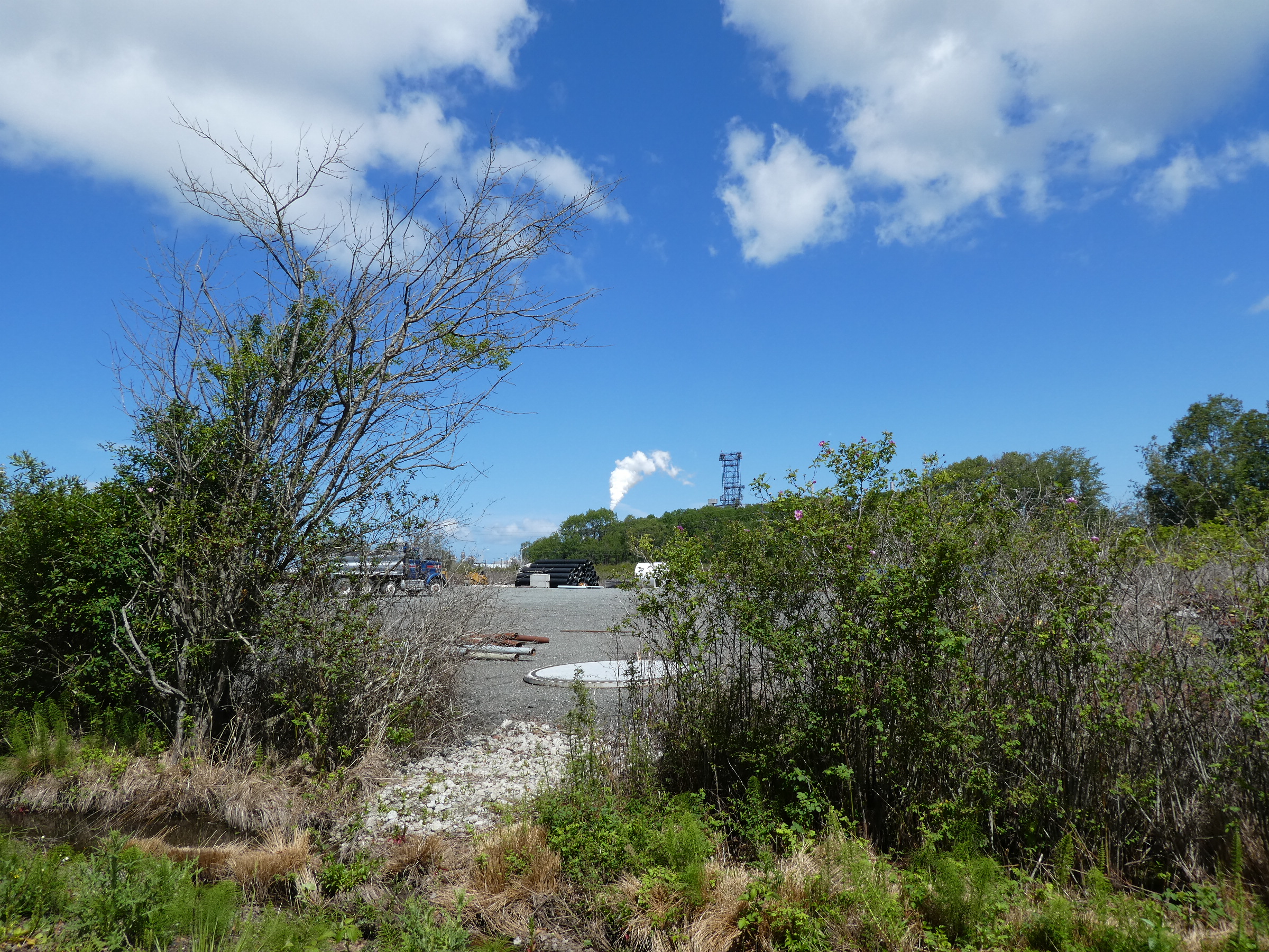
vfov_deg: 56.8
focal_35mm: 24
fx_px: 880
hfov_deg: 71.6
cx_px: 634
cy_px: 476
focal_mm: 4.3
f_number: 3.5
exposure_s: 1/1000
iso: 80
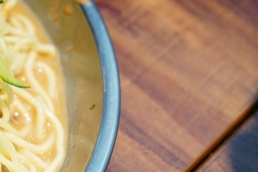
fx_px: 1039
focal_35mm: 145
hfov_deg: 14.0
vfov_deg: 9.4
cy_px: 123
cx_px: 19
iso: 500
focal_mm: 70
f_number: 5.6
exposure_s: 1/80
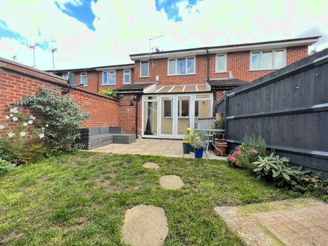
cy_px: 123
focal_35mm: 13
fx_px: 123
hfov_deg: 106.2
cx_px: 164
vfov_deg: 89.9
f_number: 1.8
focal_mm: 1.57
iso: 32
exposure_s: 1/109
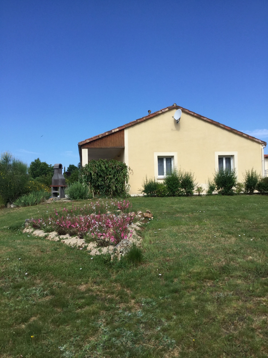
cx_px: 134
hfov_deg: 45.4
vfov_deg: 58.4
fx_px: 320
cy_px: 179
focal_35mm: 31
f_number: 2.4
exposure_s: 1/1217
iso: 25
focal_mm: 3.3
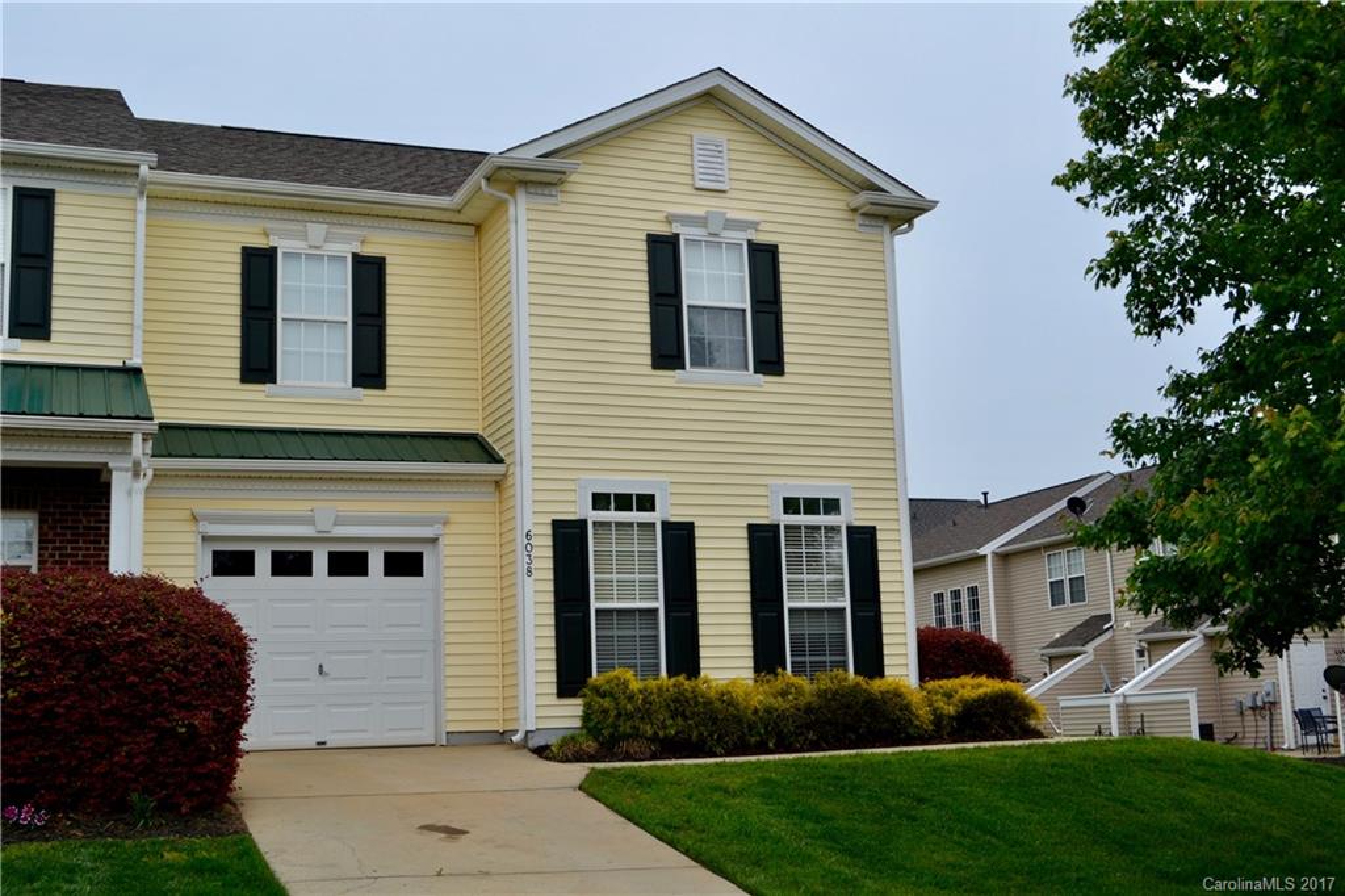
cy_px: 448
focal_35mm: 42
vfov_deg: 31.9
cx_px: 672
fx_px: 1569
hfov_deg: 46.4
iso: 100
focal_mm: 28
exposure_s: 1/320
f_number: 9
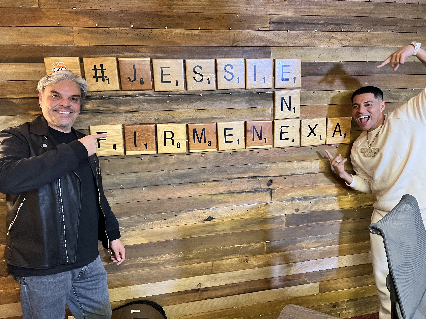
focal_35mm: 26
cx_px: 213
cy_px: 160
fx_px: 320
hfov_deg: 67.3
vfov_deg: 53.1
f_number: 1.5
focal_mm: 5.7
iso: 400
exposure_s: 1/60
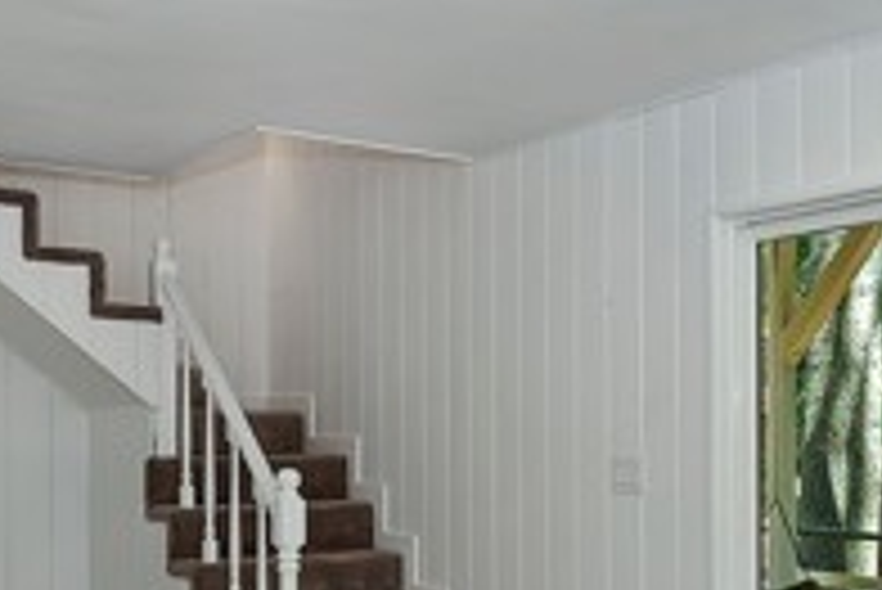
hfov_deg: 39.6
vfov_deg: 27.3
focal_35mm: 49
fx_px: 1201
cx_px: 616
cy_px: 417
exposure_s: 1/30
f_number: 8
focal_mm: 10
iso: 400
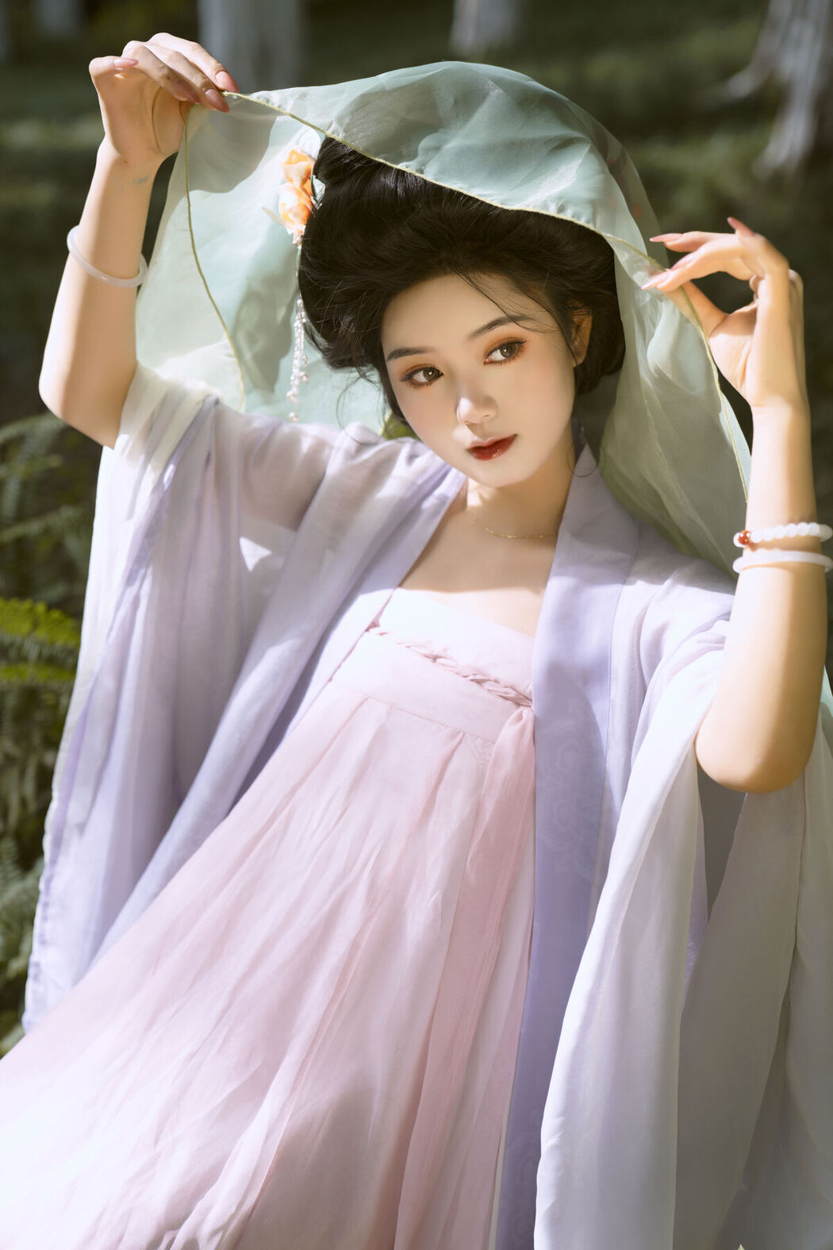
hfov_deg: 23.4
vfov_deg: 34.5
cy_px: 625
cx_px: 416
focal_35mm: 58
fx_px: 2013
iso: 160
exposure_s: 1/400
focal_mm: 58
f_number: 2.8
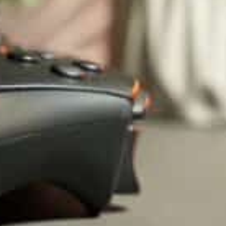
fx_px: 1241
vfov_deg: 10.4
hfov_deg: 10.3
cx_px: -20
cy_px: 88
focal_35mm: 168
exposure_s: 1/80
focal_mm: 70
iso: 1000
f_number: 5.6
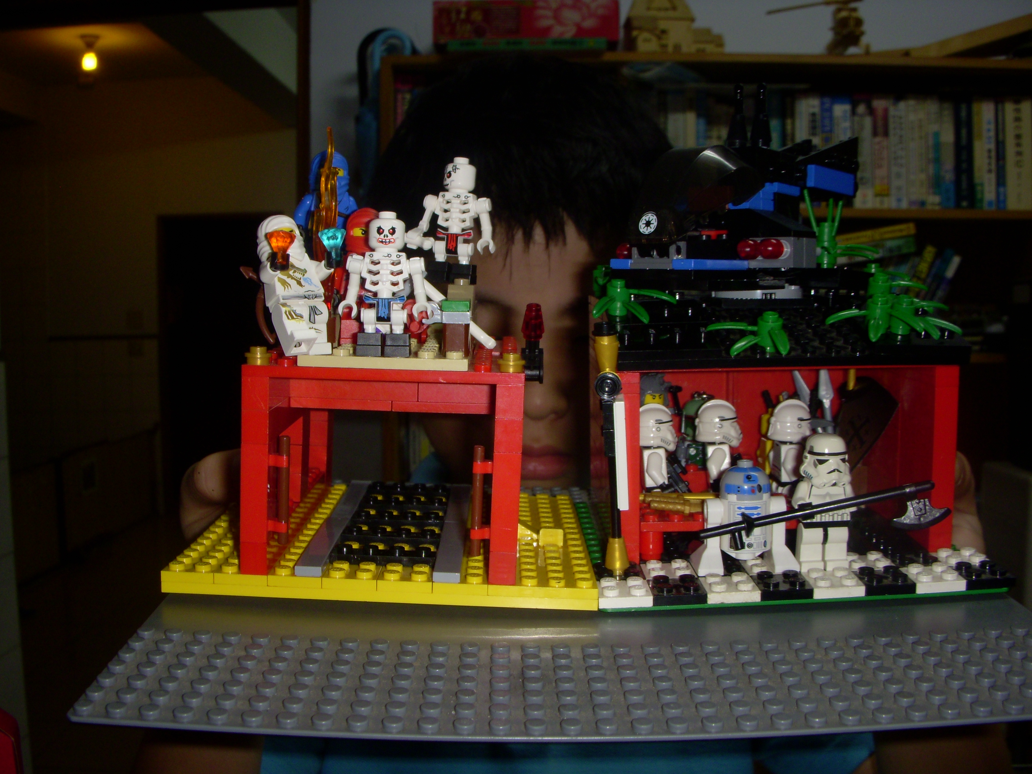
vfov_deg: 37.7
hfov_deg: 49.0
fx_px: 1133
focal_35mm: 38
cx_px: 516
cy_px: 387
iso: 100
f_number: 3.3
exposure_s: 1/30
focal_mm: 6.3
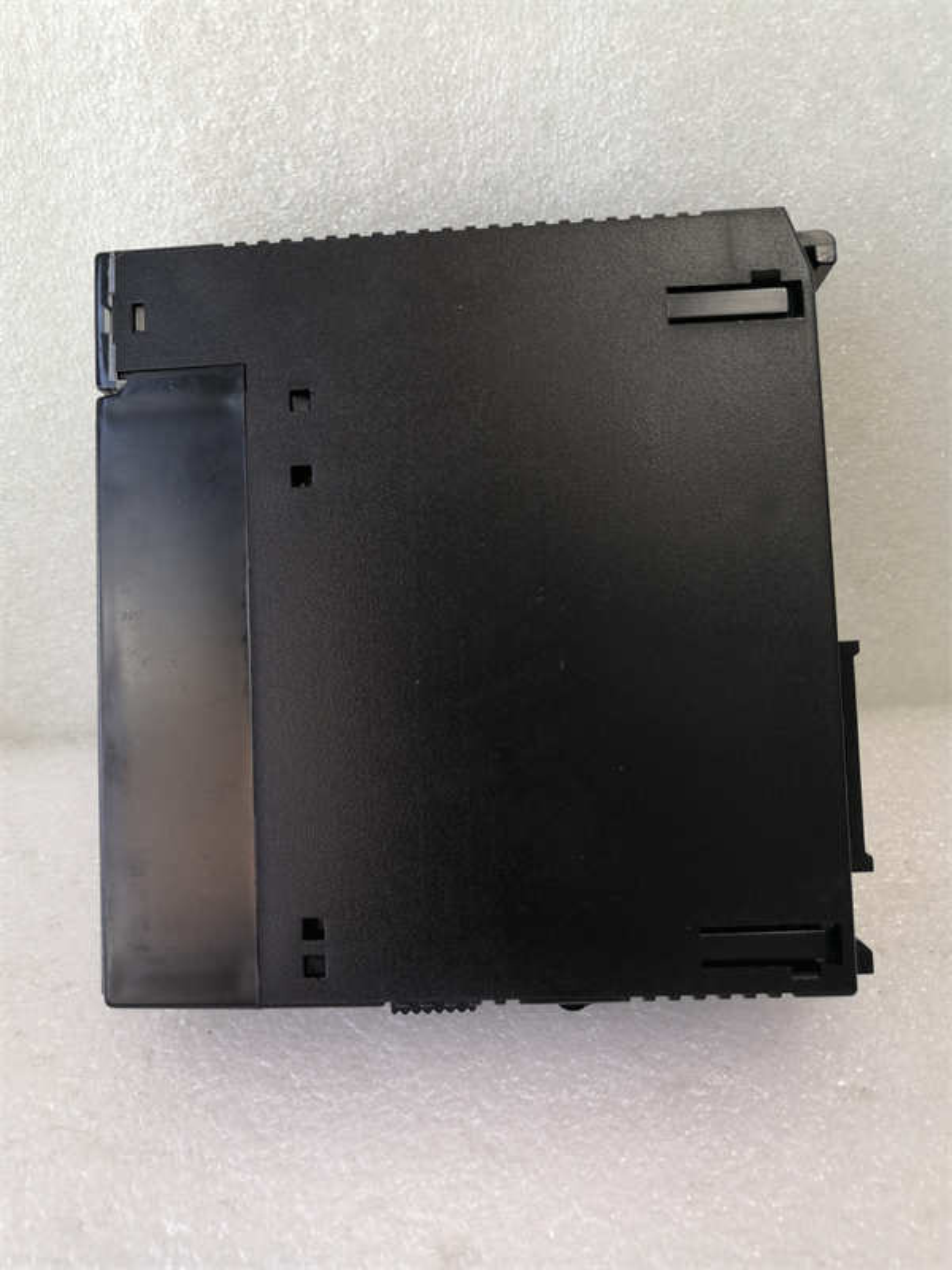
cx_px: 476
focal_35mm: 27
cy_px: 635
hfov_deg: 51.4
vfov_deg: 65.3
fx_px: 990
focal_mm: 3.95
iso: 80
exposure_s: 1/50
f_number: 1.8
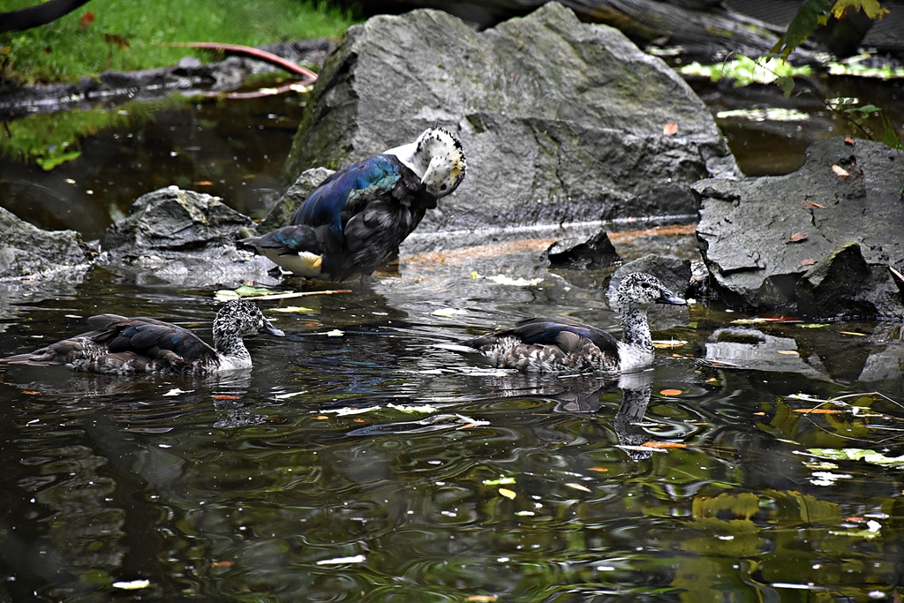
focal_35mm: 210
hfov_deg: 9.8
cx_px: 452
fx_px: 5274
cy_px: 302
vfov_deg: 6.5
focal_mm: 140
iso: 1800
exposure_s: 1/500
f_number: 5.6
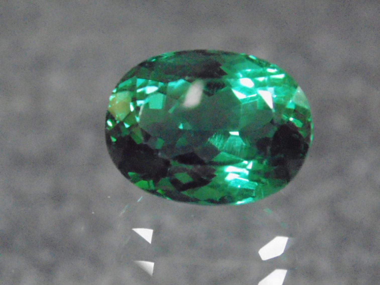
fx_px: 1306
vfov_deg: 12.5
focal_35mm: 119
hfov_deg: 16.5
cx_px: 190
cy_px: 142
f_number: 4.8
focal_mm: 21.3
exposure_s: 1/160
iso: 1600
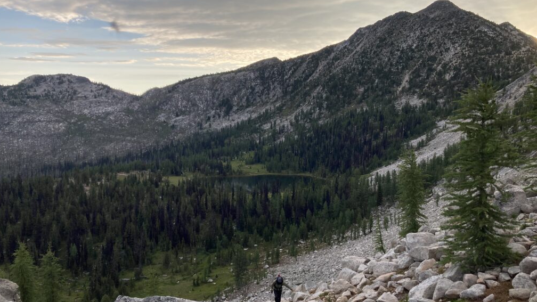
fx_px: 441
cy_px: 175
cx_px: 265
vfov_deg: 37.7
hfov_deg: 62.6
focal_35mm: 31
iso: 20
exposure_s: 1/316
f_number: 1.8
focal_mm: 3.99
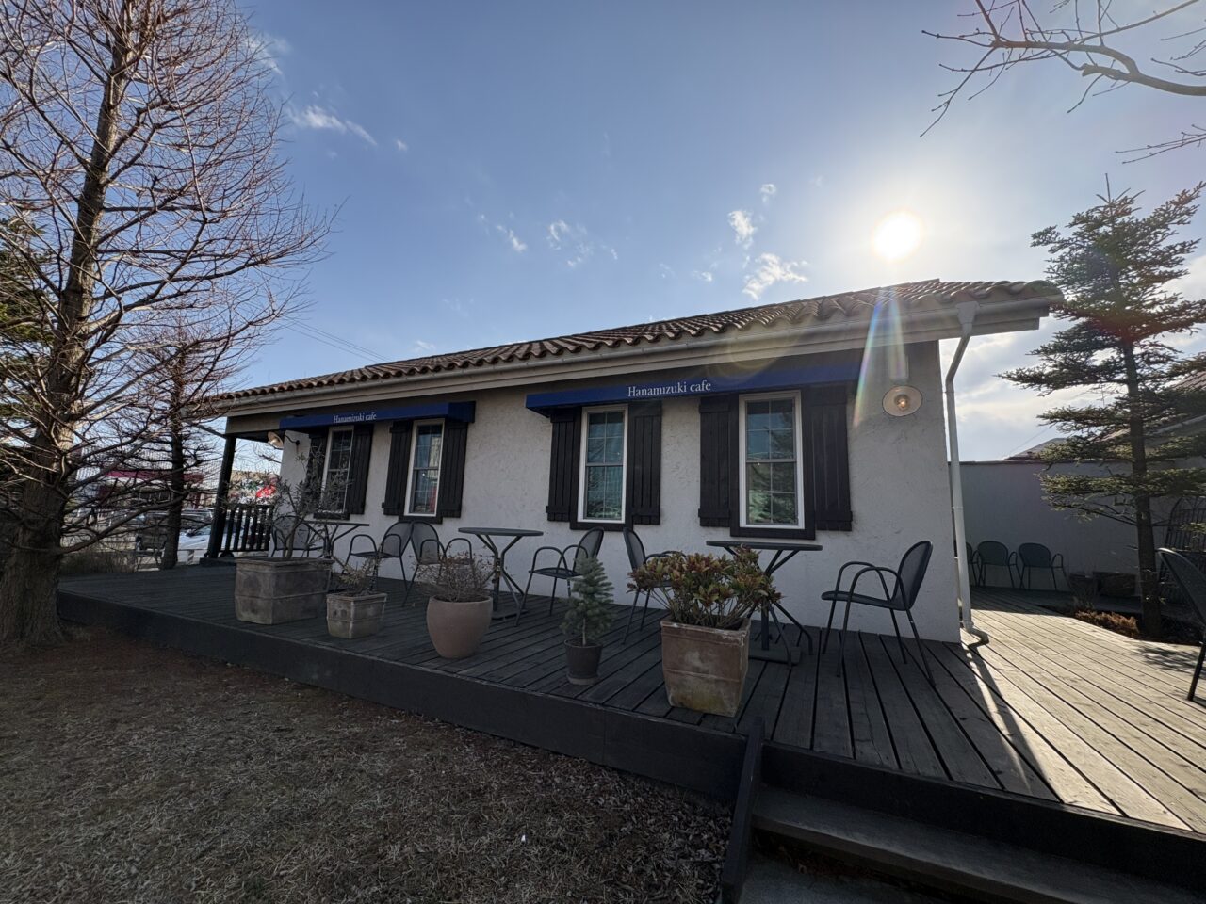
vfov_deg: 85.7
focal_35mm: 14
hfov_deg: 102.1
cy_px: 452
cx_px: 603
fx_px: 488
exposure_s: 1/2494
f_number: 2.2
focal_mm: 2.22
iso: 64
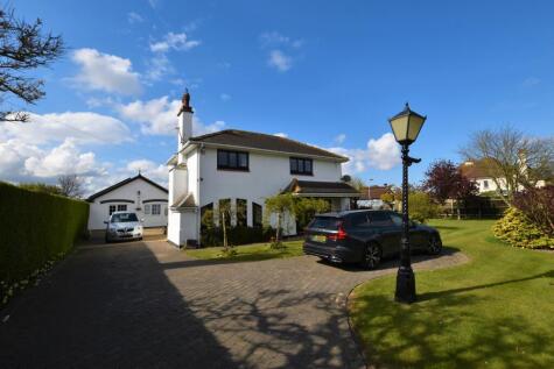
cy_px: 184
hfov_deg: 100.4
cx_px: 277
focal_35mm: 15
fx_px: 231
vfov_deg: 77.4
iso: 100
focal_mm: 10
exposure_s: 1/250
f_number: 8
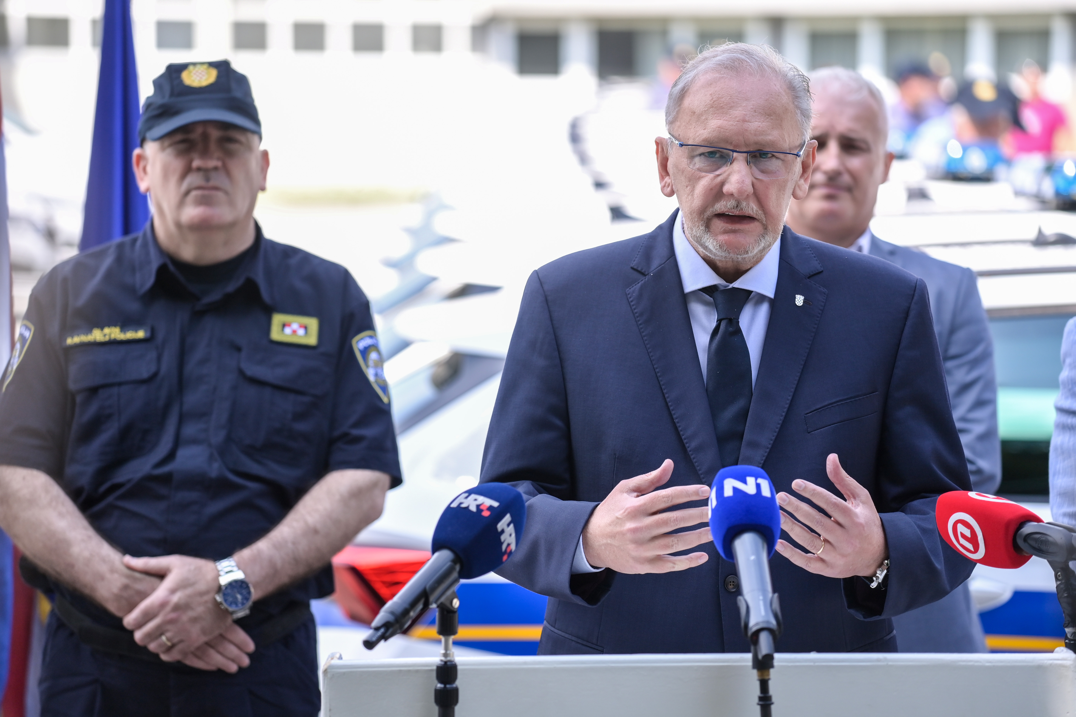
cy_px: 358
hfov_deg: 12.8
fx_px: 4782
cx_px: 538
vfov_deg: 8.6
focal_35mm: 160
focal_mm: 160
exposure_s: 1/1000
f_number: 4
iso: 500
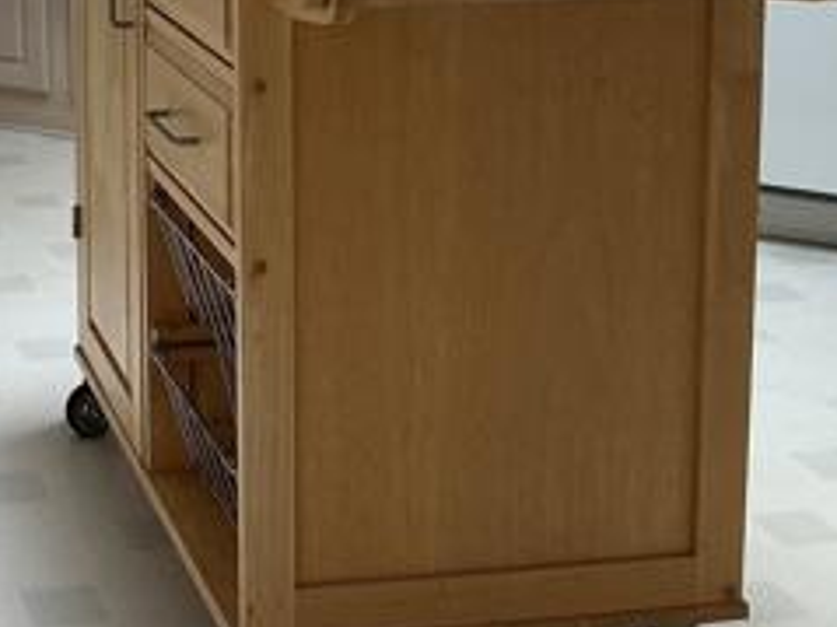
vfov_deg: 18.7
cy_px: -91
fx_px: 1813
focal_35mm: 75
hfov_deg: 24.4
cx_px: -70
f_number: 1.8
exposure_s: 1/120
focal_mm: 3
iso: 40
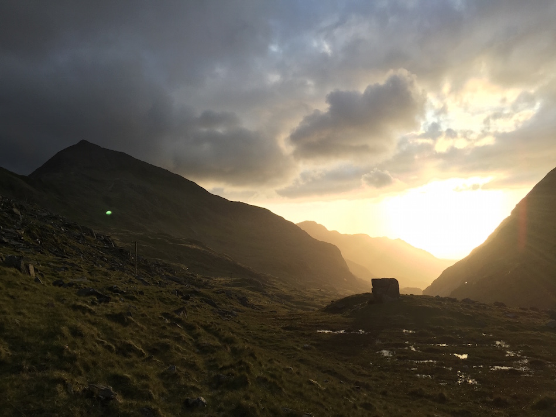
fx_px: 466
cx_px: 278
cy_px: 208
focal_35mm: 29
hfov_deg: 61.6
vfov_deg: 48.2
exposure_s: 1/732
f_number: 2.2
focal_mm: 4.15
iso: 32
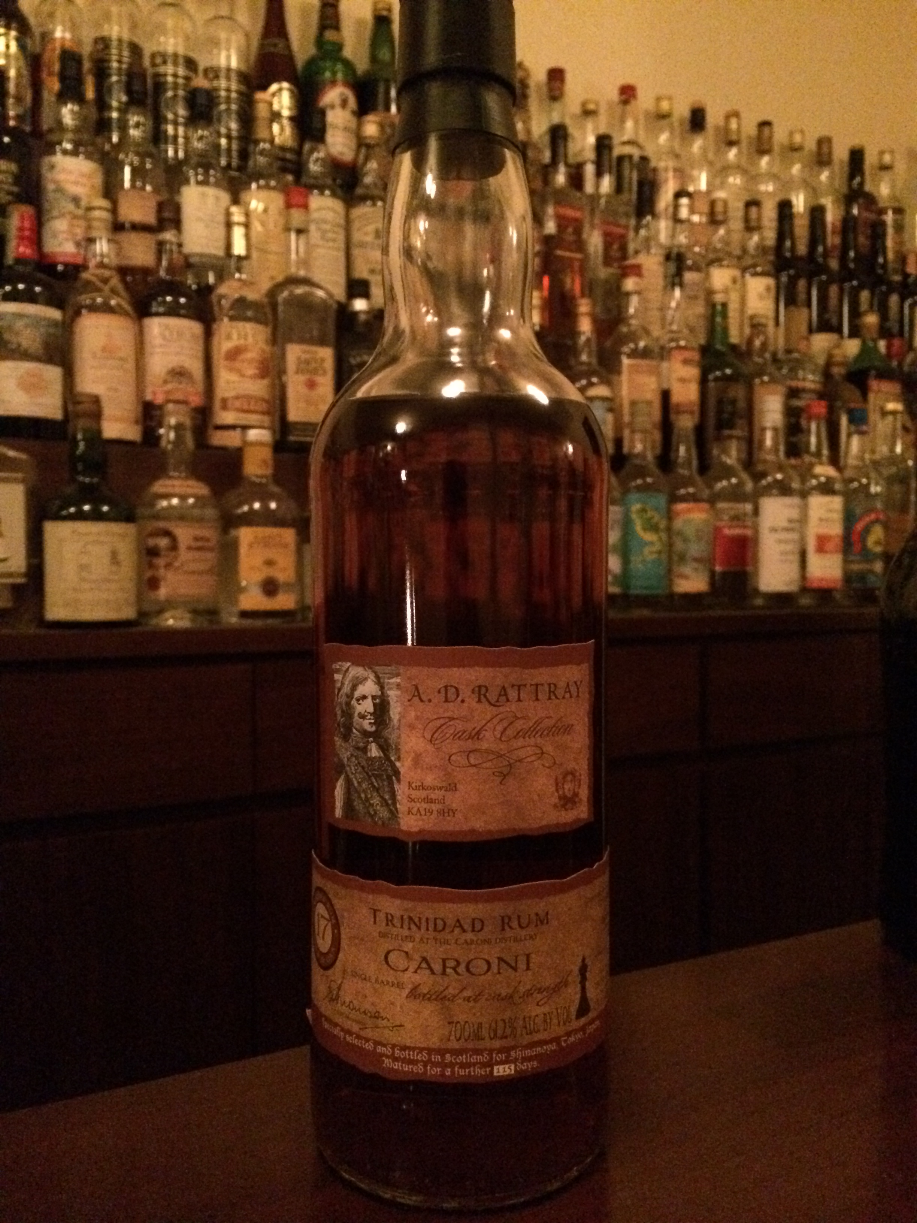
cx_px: 458
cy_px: 612
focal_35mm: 30
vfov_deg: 60.0
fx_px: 1060
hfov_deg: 46.8
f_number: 2.2
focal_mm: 4.12
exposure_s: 1/15
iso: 2500
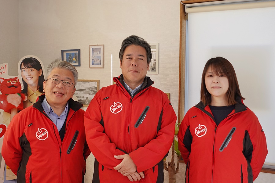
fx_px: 390
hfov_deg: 38.9
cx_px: 138
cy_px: 92
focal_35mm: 51
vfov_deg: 26.5
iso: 125
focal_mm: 18.99
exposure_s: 1/250
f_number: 2.8
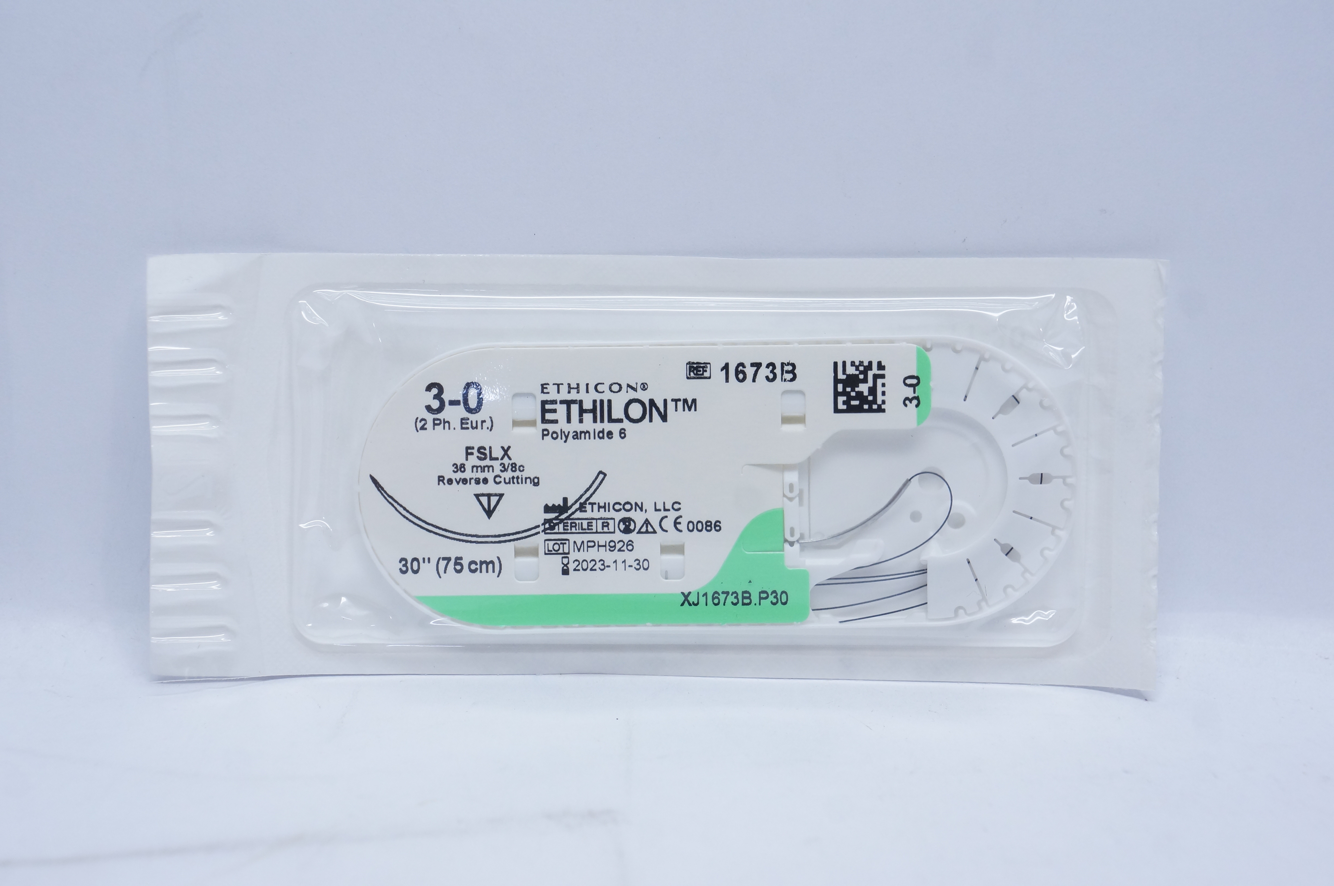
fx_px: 2499
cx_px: 667
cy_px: 443
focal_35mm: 68
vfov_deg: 20.1
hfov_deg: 29.9
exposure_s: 1/60
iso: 800
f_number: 7.1
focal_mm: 45
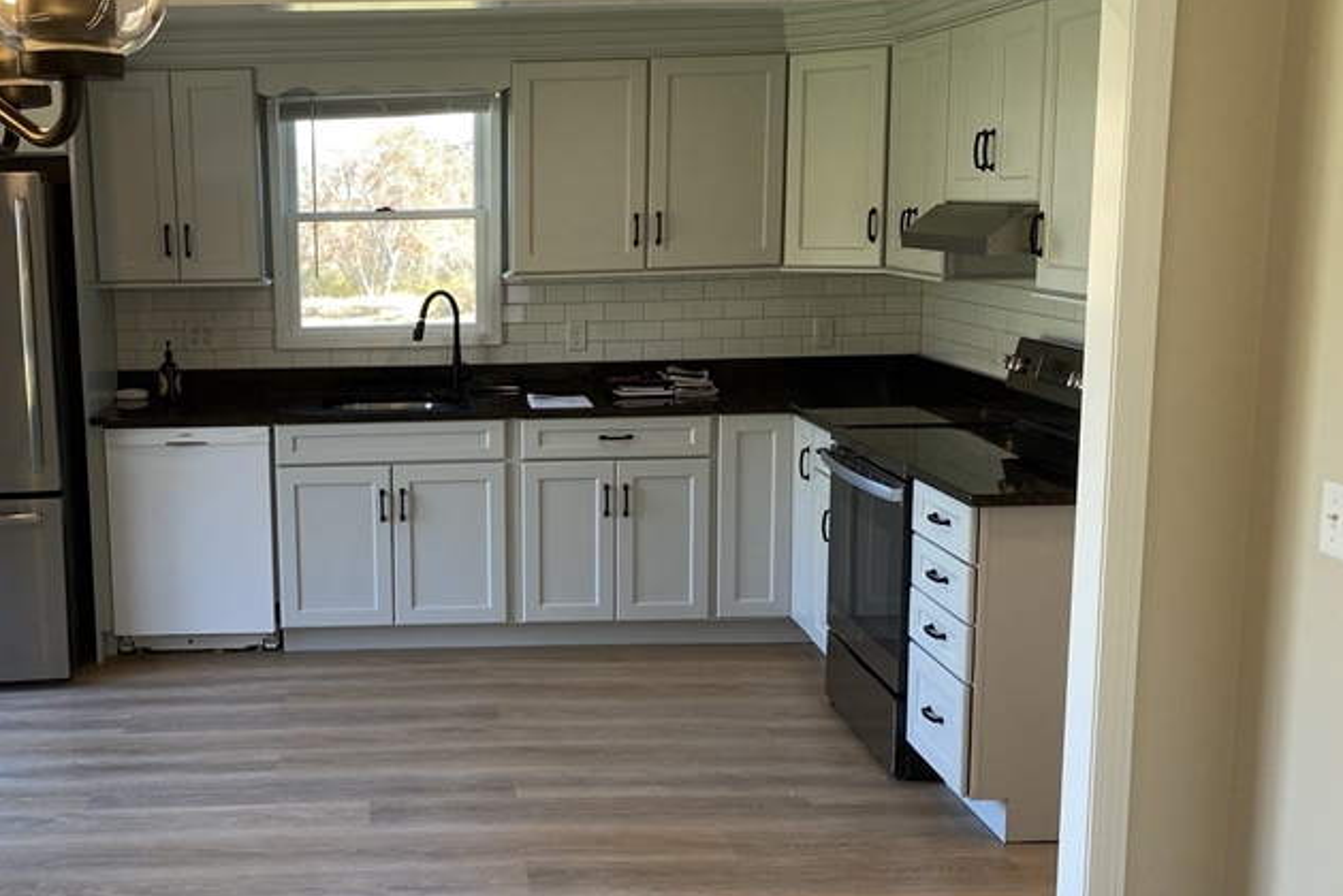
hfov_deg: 43.6
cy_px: 508
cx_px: 408
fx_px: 1642
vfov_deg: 30.5
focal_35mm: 44
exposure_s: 1/120
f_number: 1.8
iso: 64
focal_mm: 4.25
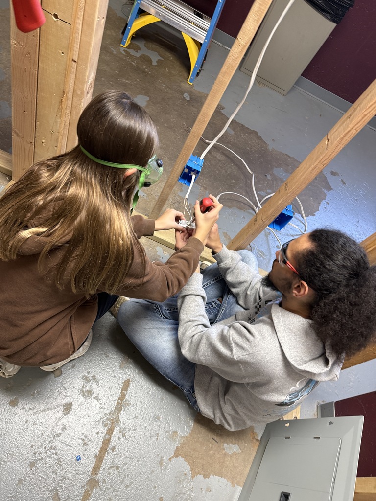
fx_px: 348
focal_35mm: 24
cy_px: 250
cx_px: 188
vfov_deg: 71.6
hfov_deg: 56.8
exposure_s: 1/60
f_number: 1.78
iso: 250
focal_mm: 6.76
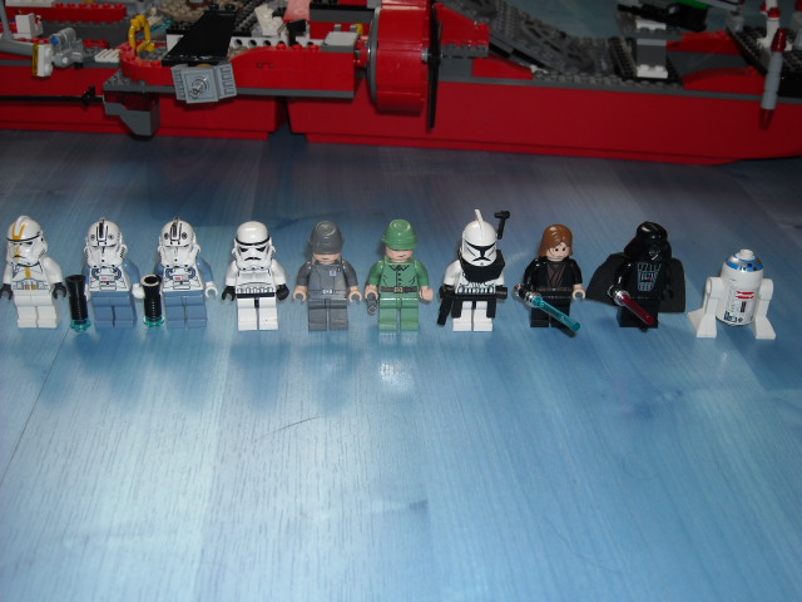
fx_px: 1019
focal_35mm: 44
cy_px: 301
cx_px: 401
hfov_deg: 42.9
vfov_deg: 32.9
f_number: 3.1
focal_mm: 7.1
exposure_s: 1/60
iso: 64
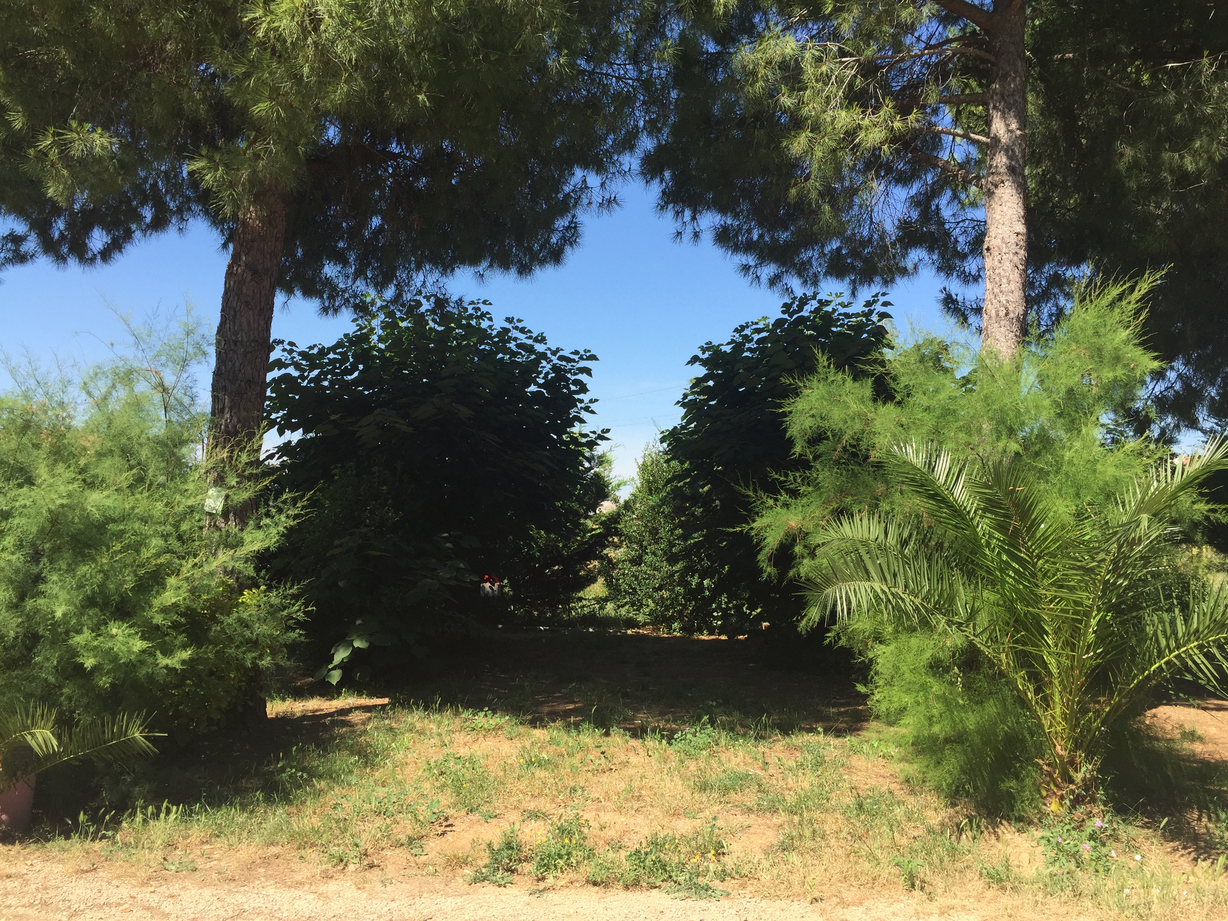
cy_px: 460
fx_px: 1029
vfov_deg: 48.2
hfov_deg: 61.7
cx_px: 614
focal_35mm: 29
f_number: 2.2
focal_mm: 4.15
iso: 32
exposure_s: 1/1130
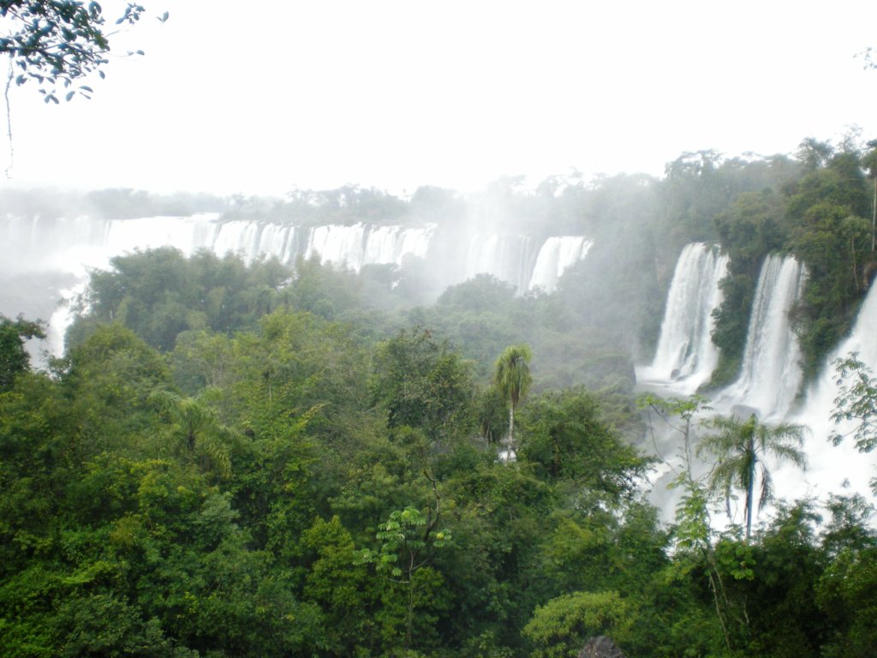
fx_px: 963
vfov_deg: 37.7
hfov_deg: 49.0
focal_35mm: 38
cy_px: 329
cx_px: 438
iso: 134
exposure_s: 1/67.5
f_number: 3.1
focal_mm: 6.3
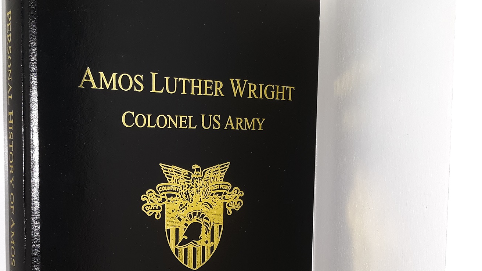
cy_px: 212
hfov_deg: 42.3
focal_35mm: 48
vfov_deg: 24.6
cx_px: 157
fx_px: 613
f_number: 1.7
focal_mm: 3.7
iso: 40
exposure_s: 1/40
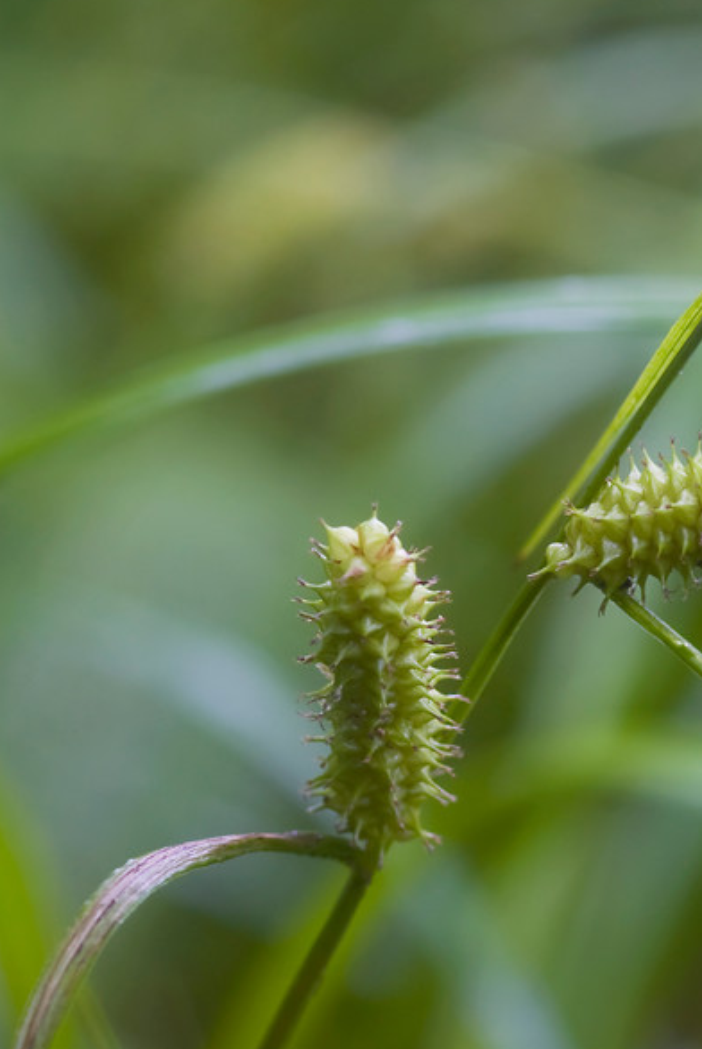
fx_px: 7845
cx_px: 595
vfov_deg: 7.6
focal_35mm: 269
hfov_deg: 5.1
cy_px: 811
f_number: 4.5
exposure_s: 1/15
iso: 200
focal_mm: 105
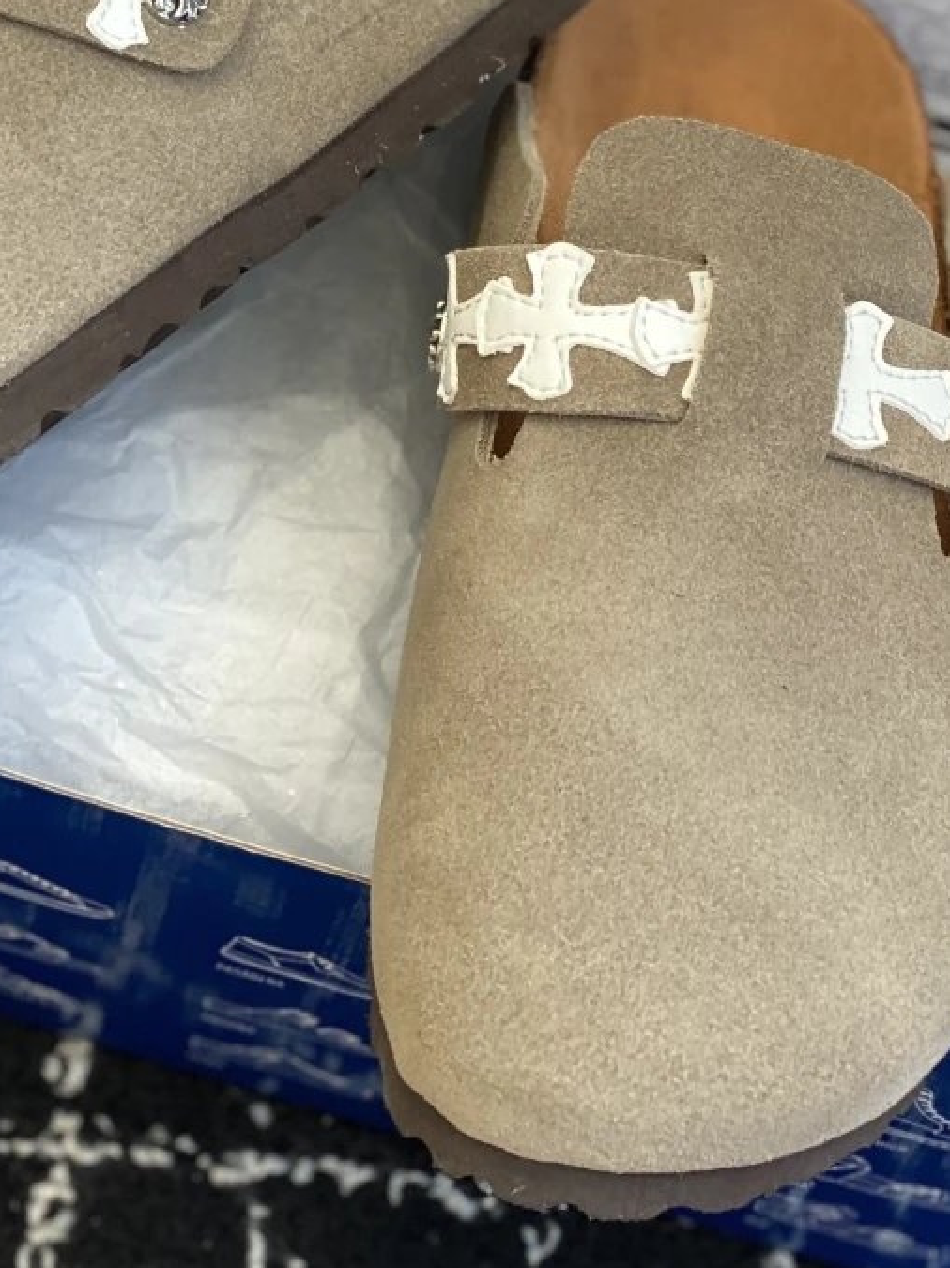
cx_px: 336
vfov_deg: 17.5
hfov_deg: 13.3
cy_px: 118
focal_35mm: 111
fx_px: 4063
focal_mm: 6
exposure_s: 1/122
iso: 32
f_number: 2
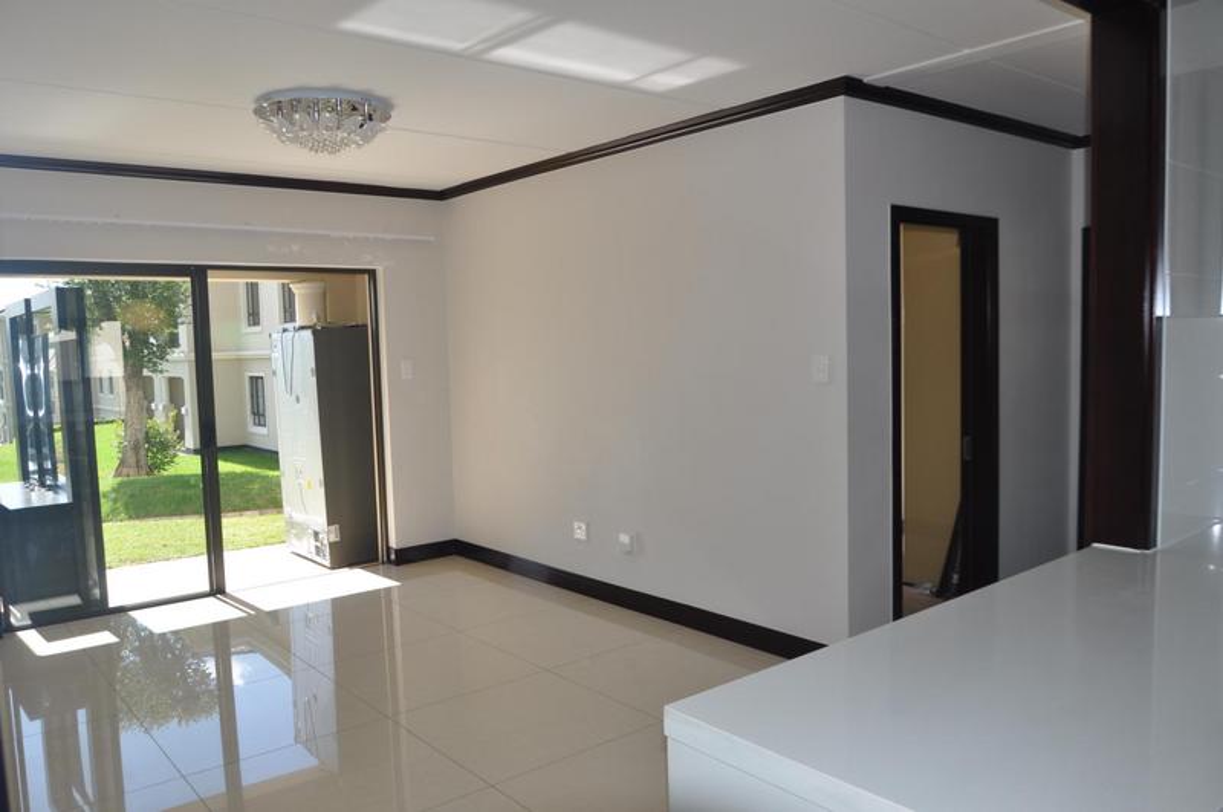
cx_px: 612
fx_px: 916
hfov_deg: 67.5
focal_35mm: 27
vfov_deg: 47.8
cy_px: 406
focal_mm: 18
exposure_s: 1/200
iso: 200
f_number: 8
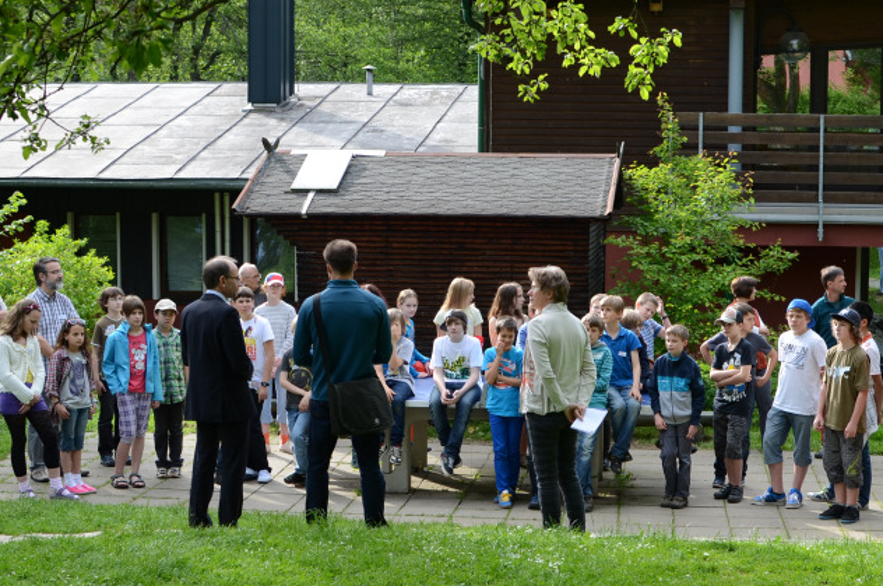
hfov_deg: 27.0
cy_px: 355
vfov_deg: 18.2
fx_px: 1829
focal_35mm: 75
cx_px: 583
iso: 160
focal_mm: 35
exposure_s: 1/320
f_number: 4.5
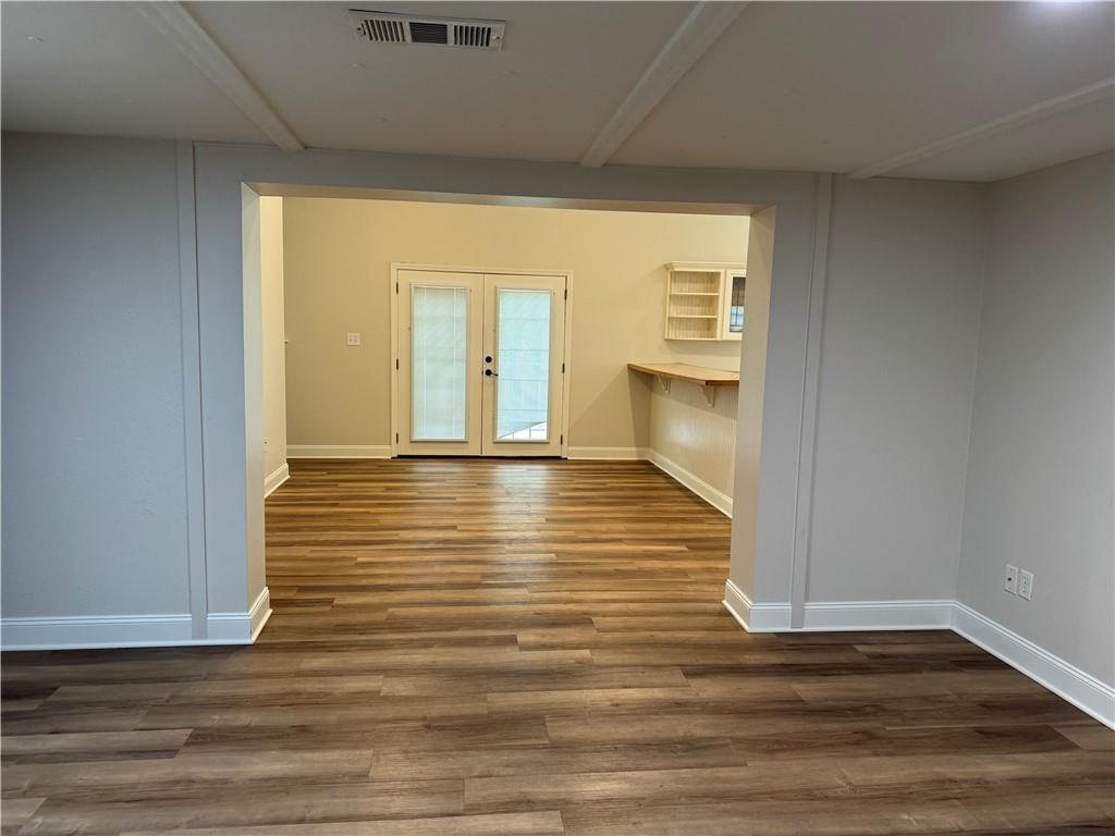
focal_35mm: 24
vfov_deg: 56.8
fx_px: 773
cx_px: 558
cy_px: 418
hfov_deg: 71.6
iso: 200
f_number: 1.78
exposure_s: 1/60
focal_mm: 6.76
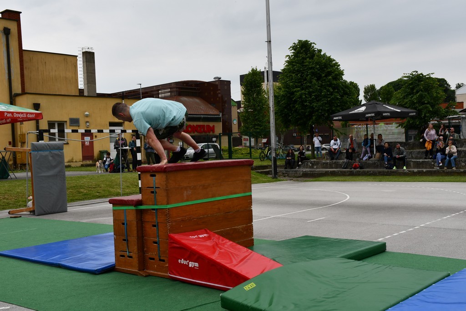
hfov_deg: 48.5
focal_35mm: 40
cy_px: 156
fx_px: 518
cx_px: 233
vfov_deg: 33.4
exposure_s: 1/250
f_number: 8
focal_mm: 27
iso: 100
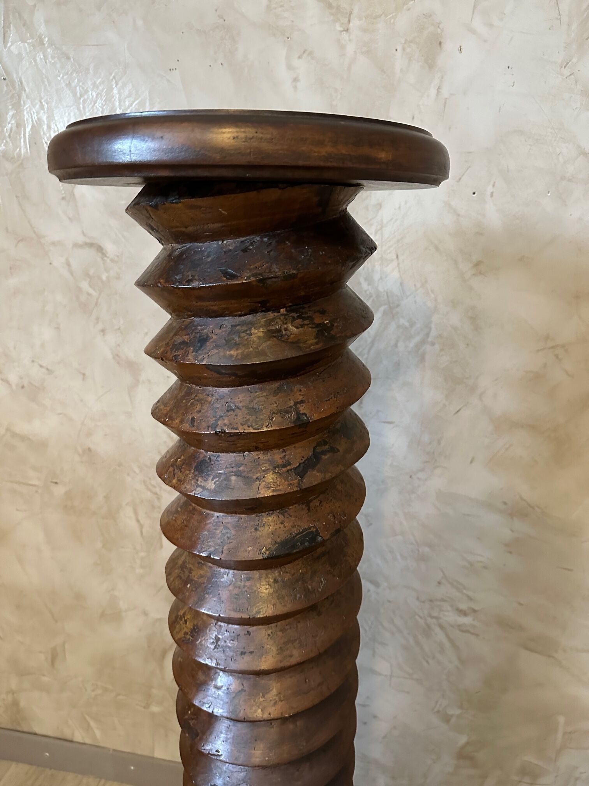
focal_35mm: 24
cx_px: 294
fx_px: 544
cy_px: 393
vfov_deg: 71.6
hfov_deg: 56.8
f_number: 1.78
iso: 640
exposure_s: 1/50
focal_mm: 6.86
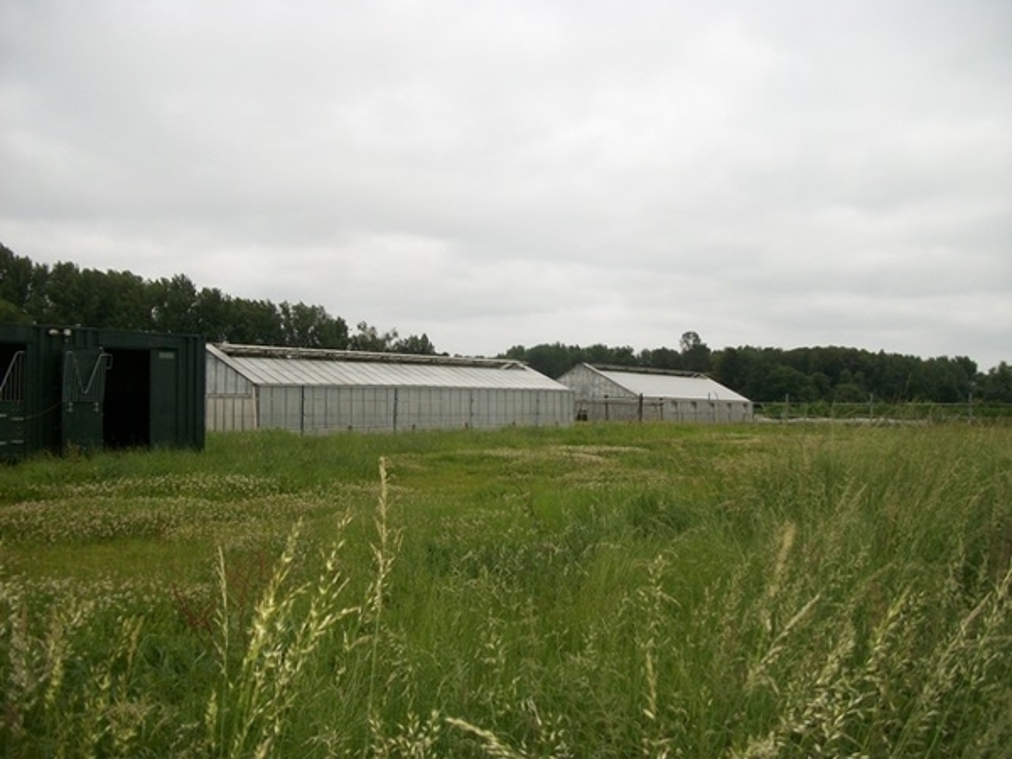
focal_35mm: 32
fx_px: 936
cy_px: 380
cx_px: 506
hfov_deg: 56.8
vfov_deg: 44.2
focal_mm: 5.7
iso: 80
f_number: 2.9
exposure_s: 1/800
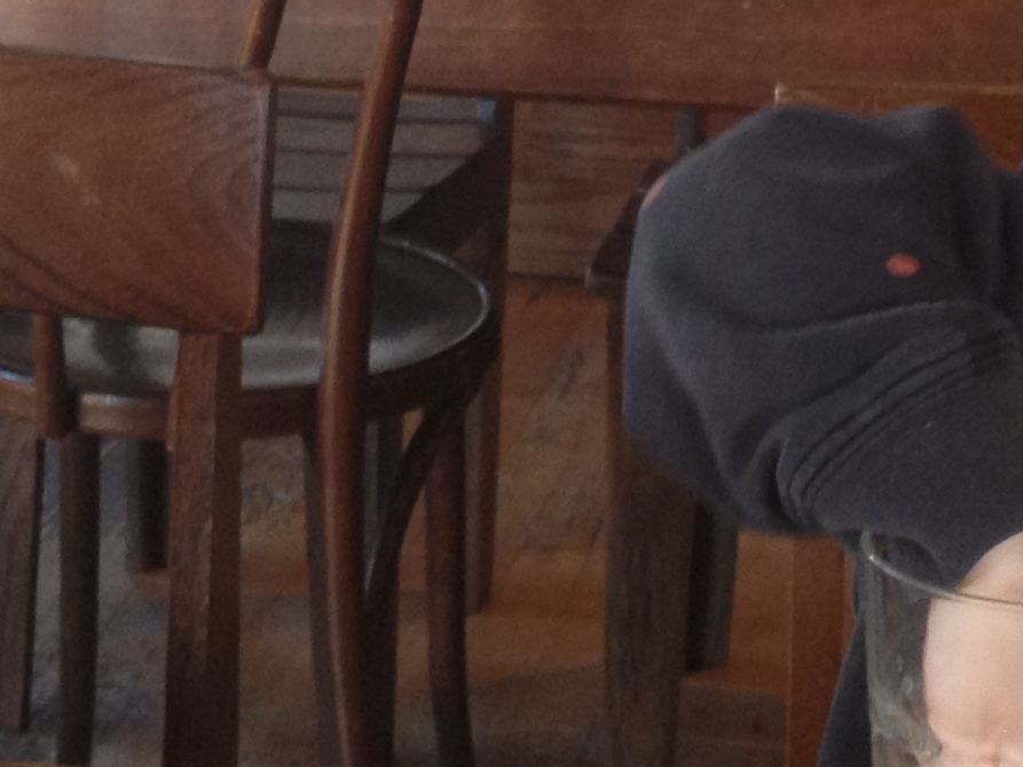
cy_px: -72
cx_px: 587
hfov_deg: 15.4
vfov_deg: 11.4
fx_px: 3781
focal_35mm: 128
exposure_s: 1/20
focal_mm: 4.28
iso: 100
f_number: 2.4
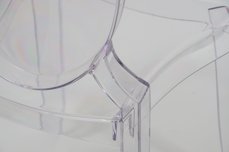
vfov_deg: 8.7
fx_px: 1000
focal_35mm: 158
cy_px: 76
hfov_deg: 13.1
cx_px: 114
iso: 160
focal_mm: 105
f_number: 9
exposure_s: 1/125
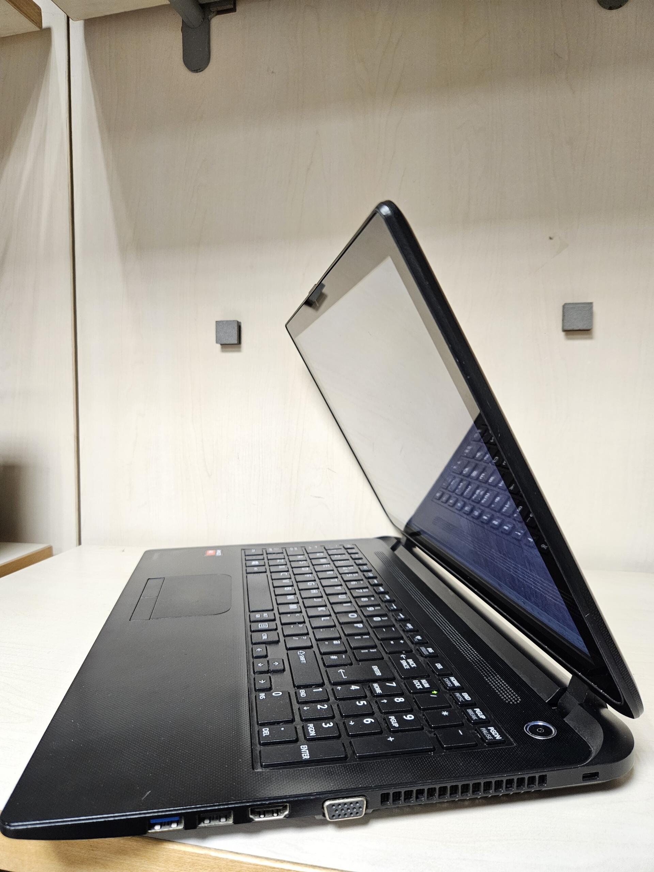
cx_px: 327
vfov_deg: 73.9
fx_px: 579
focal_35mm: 23
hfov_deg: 58.9
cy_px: 436
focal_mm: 5.4
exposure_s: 1/100
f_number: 1.8
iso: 500
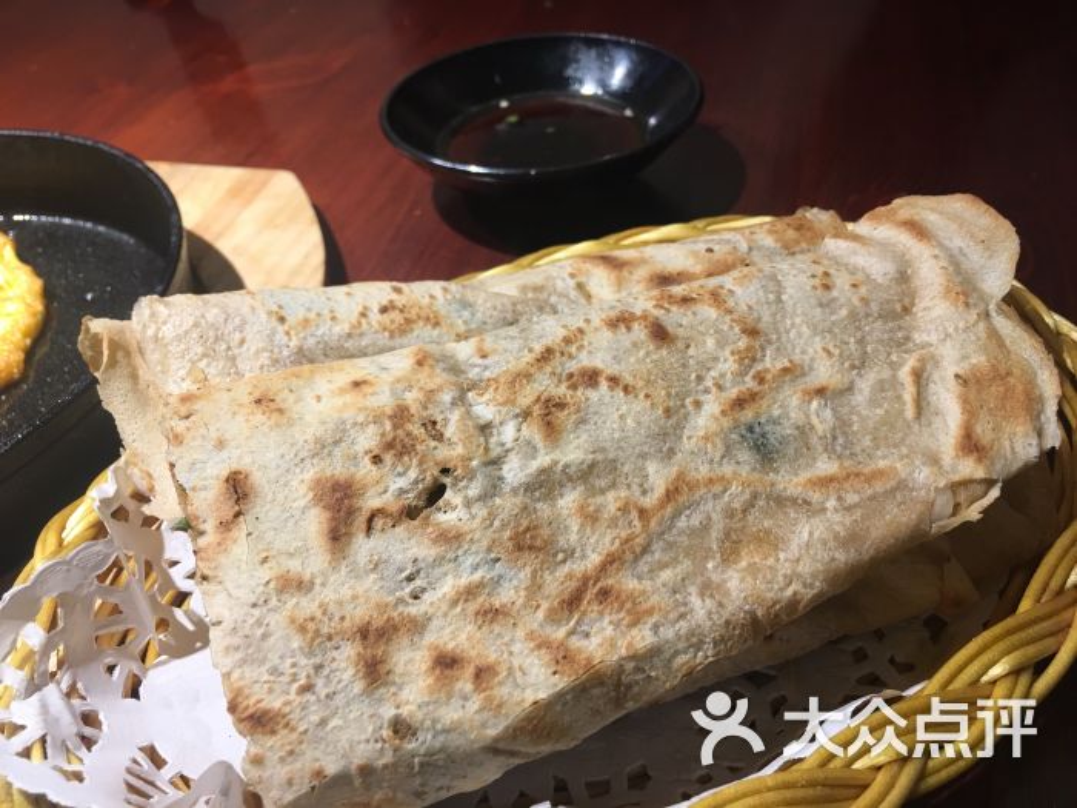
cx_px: 538
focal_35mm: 29
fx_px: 902
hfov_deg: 61.7
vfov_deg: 48.2
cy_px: 404
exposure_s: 1/33
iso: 25
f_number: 2.2
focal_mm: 4.15
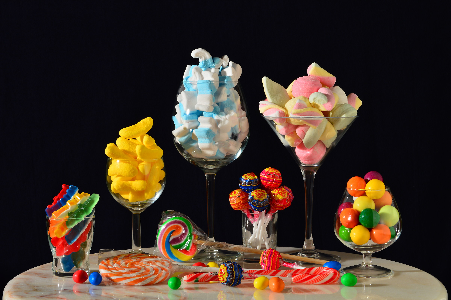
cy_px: 150
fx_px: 1032
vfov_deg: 16.5
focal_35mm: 82
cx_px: 226
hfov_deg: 24.6
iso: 100
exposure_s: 1.3
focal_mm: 55
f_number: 18
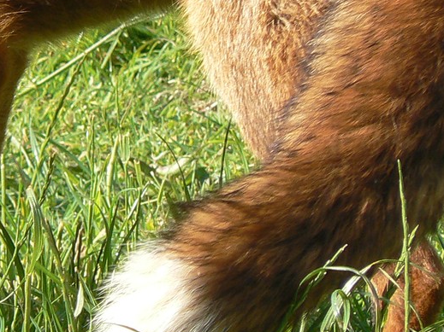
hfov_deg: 2.6
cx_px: -17
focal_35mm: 769
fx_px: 9861
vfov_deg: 1.9
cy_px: 92
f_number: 5.6
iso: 80
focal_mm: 46.2
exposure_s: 1/200
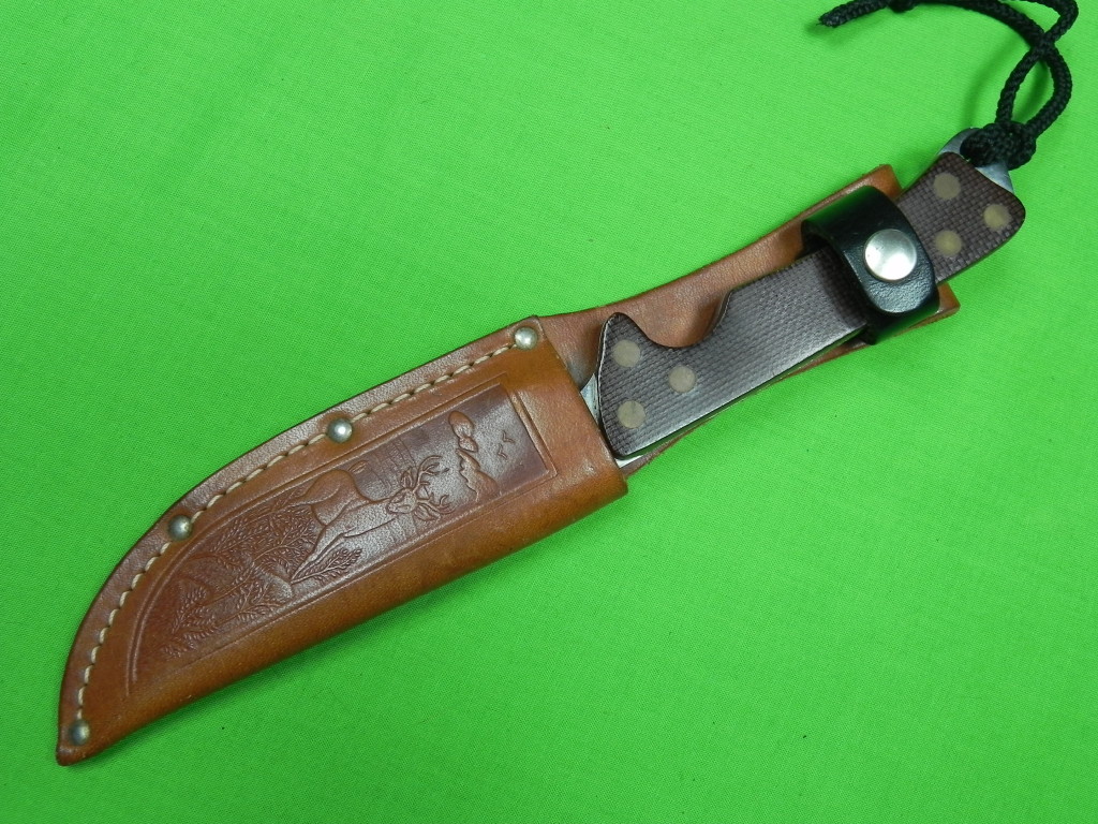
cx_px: 549
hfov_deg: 55.4
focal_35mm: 33
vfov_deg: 42.9
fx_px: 1047
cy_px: 412
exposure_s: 1/93
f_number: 3.5
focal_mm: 5.9
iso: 160
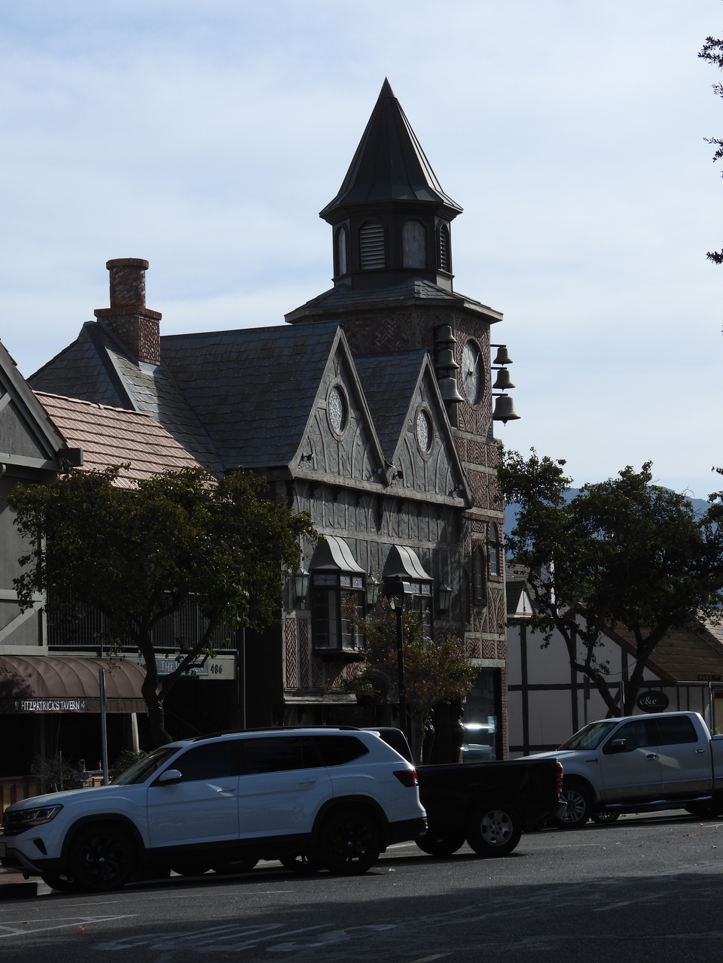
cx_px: 362
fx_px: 2646
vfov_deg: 20.7
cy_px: 482
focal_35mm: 95
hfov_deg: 15.6
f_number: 4
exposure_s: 1/1600
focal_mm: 17
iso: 100
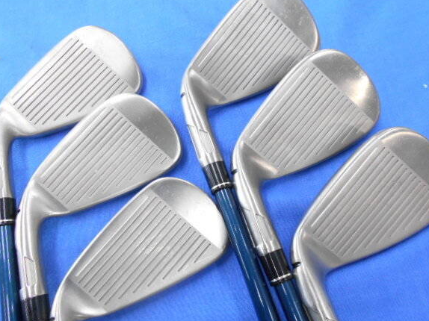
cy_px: 156
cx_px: 223
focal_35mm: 29
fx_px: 359
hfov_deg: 61.7
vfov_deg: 48.2
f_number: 3.2
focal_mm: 4.6
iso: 280
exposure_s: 1/30
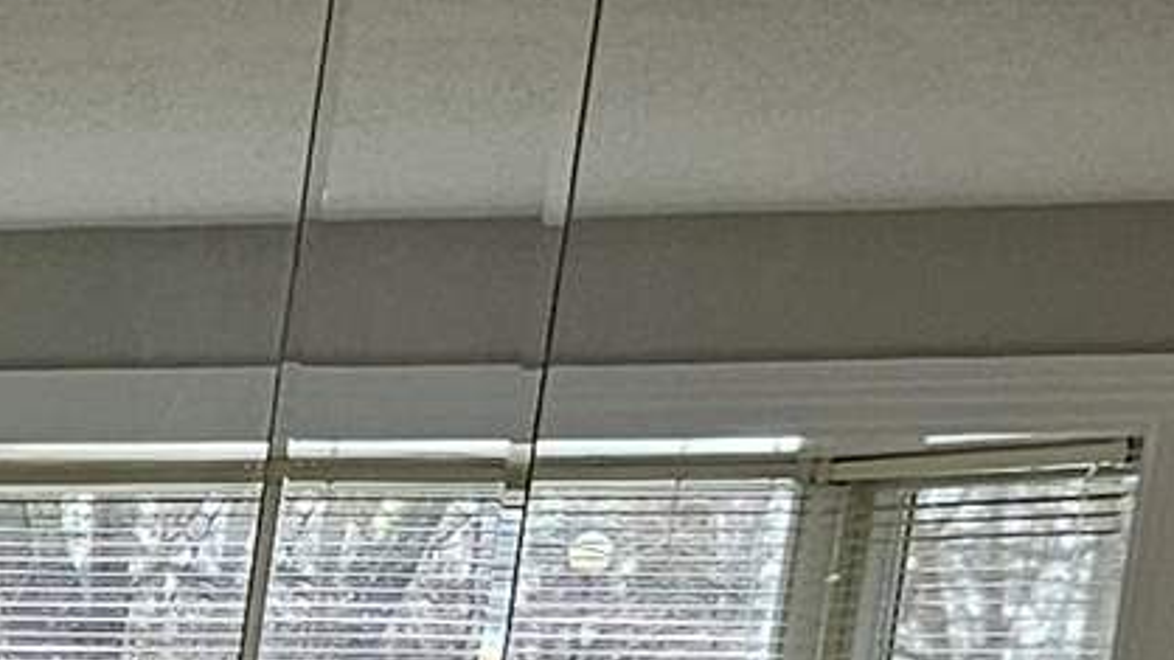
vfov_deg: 6.2
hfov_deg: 8.6
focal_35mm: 184
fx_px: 5727
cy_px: 1795
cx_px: -2901
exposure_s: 1/120
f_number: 1.7
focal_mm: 6.3
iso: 160
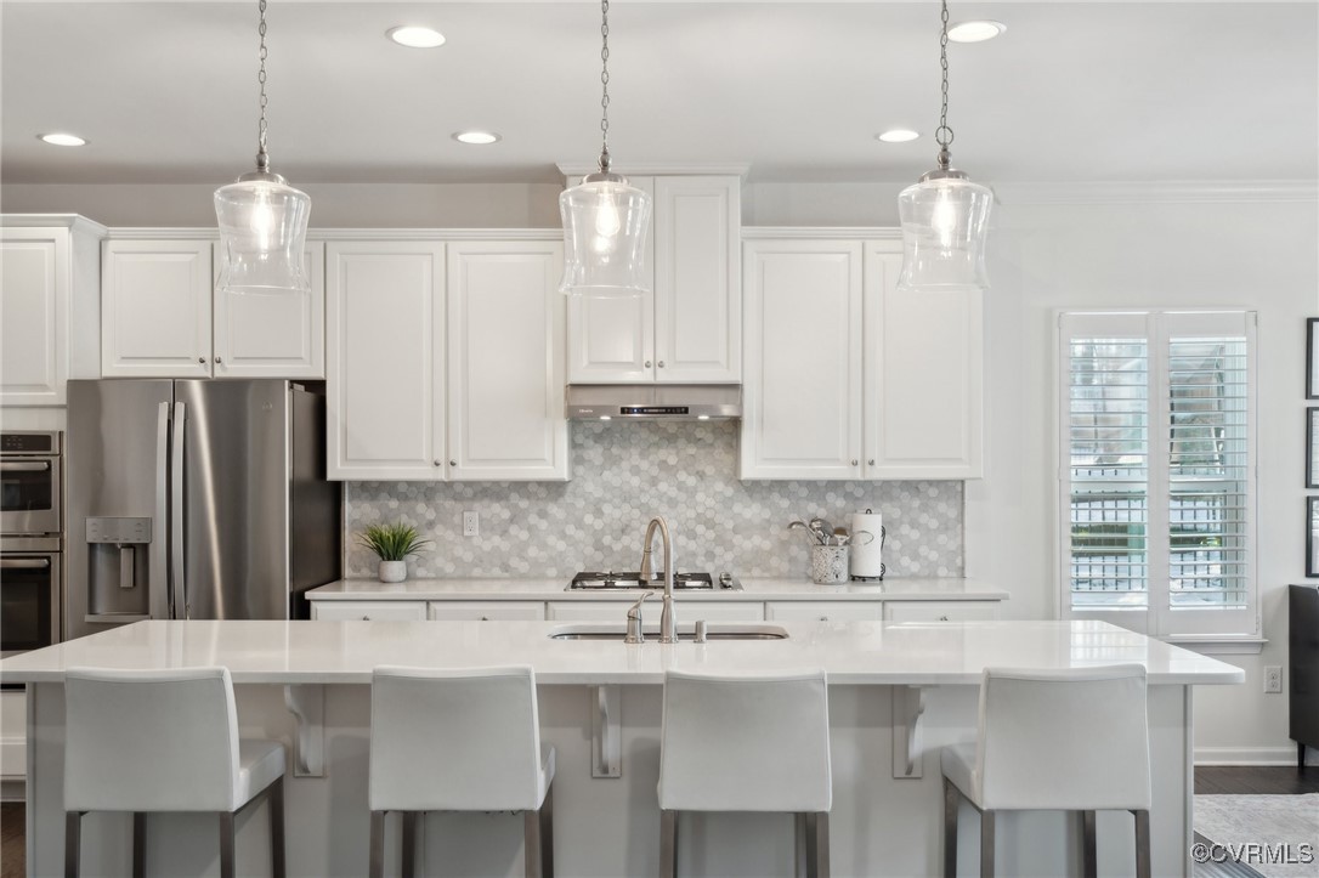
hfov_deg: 54.5
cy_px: 439
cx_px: 660
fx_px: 1282
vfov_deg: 37.8
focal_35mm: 35
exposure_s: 1/13
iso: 250
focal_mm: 35
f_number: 8
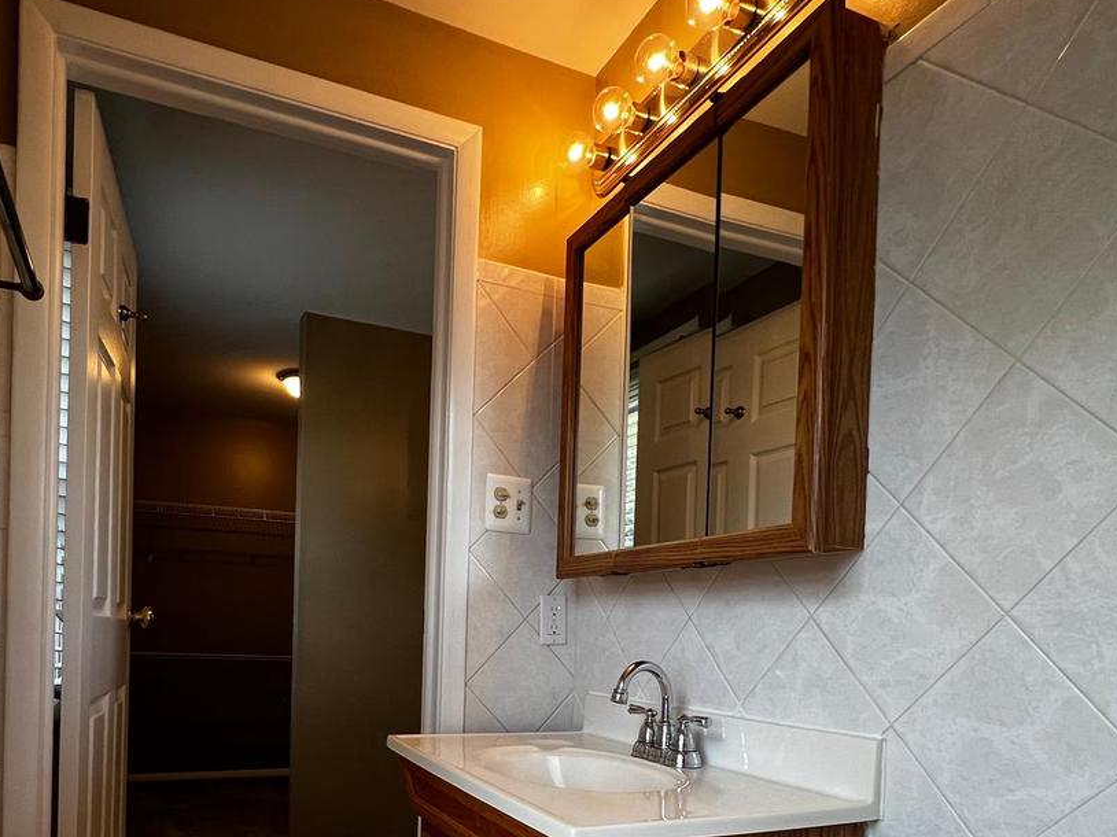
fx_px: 742
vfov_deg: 55.2
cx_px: 486
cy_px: 656
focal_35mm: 23
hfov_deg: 73.6
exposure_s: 1/120
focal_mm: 1.57
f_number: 1.8
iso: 160
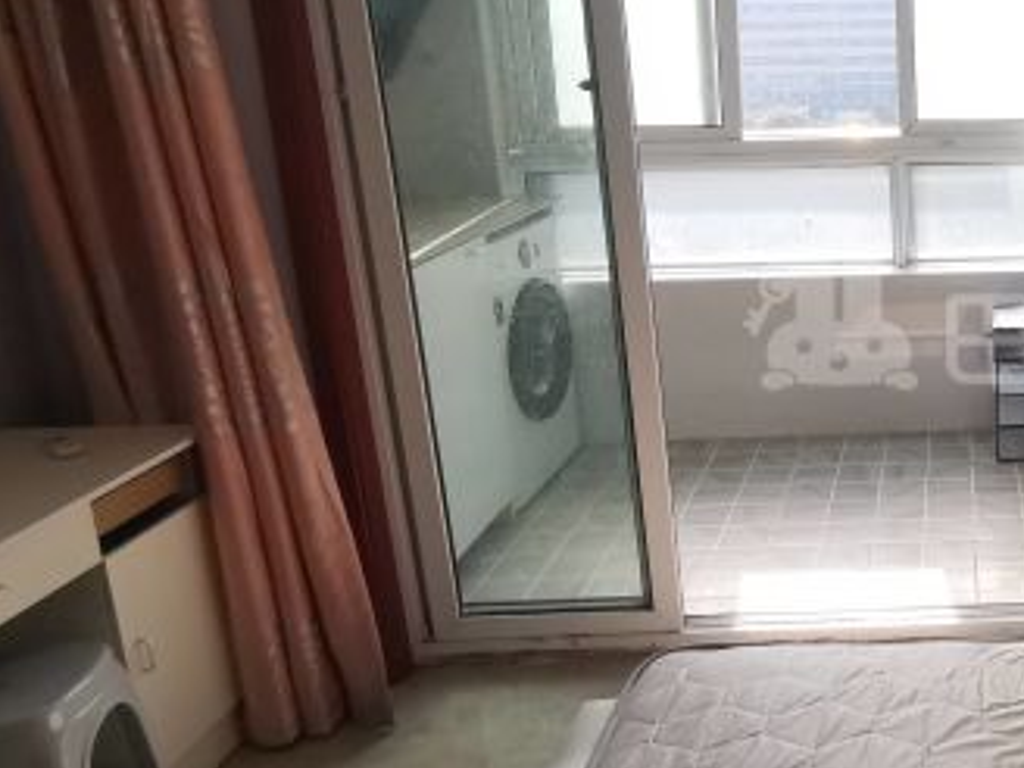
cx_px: 993
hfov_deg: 42.3
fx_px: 1154
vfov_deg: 36.7
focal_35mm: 39
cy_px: 306
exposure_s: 1/215
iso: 50
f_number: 2.2
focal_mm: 2.35
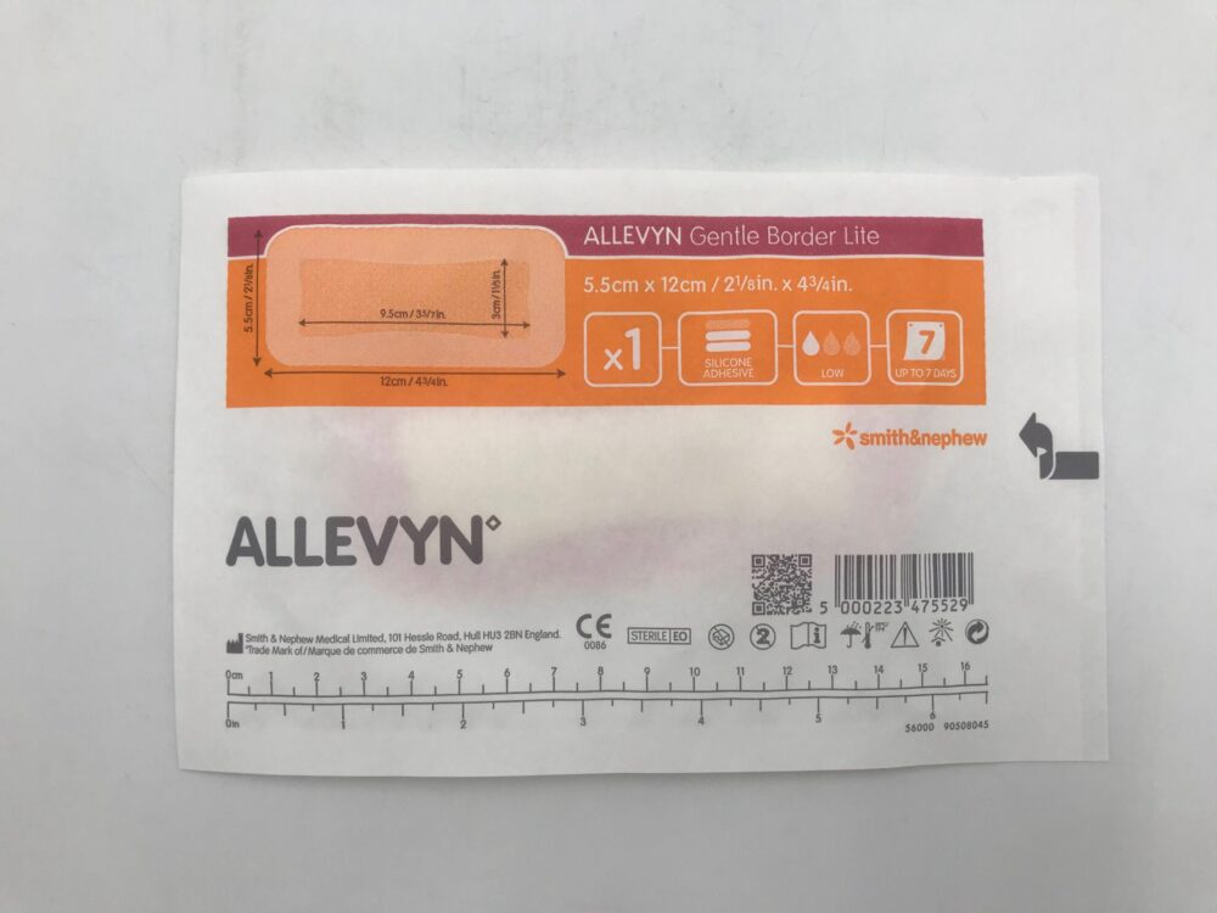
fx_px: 984
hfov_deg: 63.4
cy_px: 456
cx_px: 608
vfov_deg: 49.7
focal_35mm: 28
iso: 20
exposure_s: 1/167
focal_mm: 3.99
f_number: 1.8
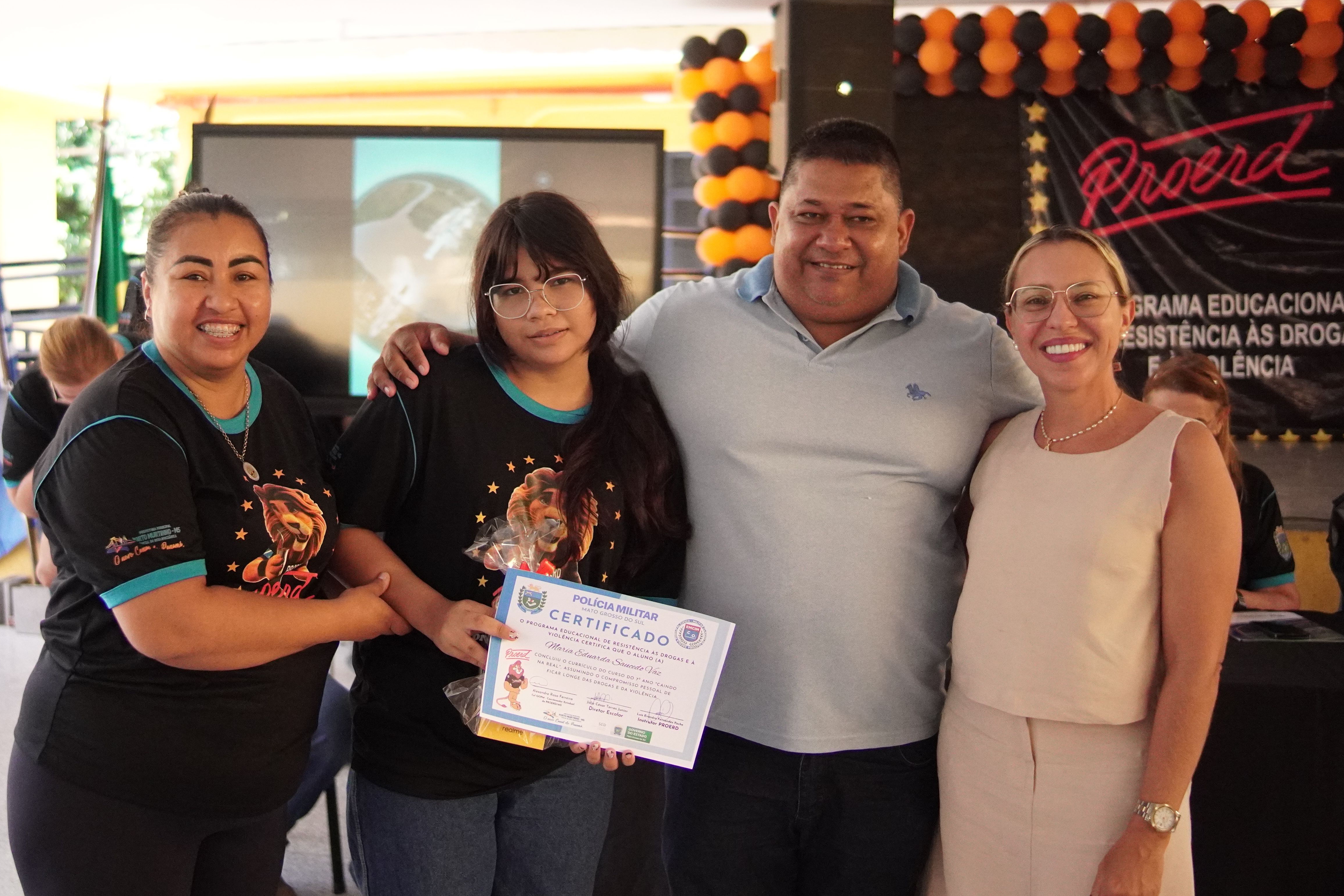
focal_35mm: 45
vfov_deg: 30.1
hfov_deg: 43.6
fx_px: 1667
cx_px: 518
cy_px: 460
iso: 3200
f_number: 1.4
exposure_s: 1/4000
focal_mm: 23
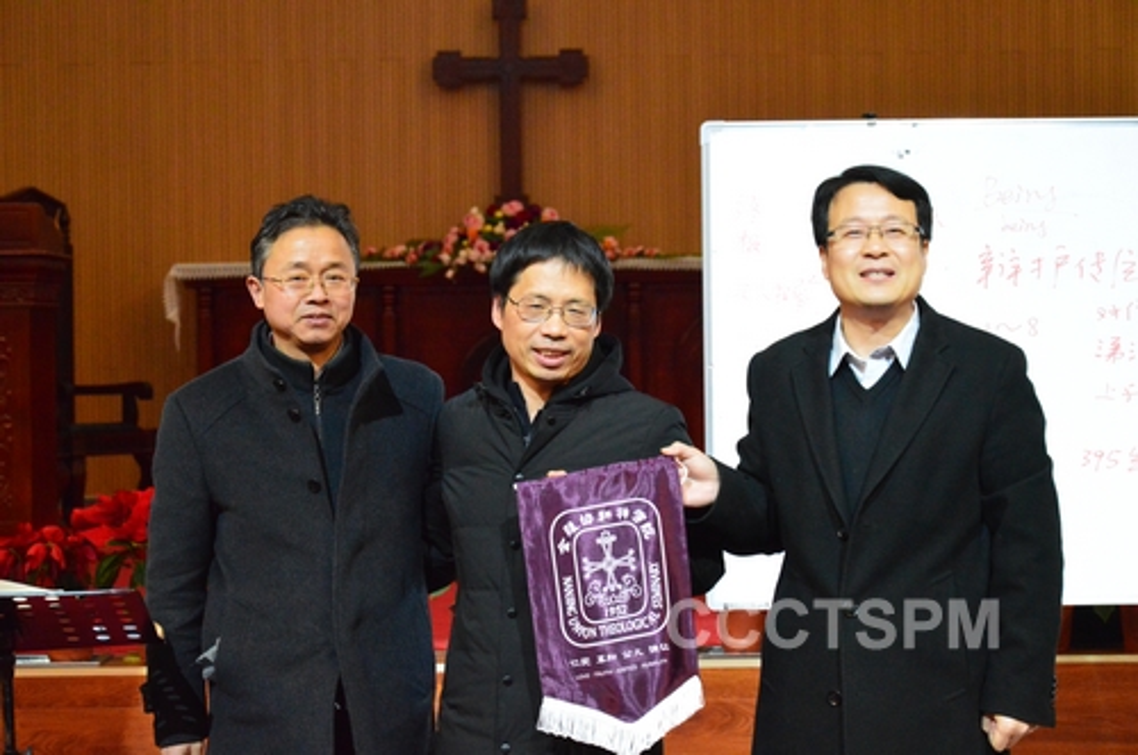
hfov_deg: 21.9
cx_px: 569
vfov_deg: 14.7
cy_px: 378
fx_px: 2936
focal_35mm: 93
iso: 6400
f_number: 5.3
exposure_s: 1/60
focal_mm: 62
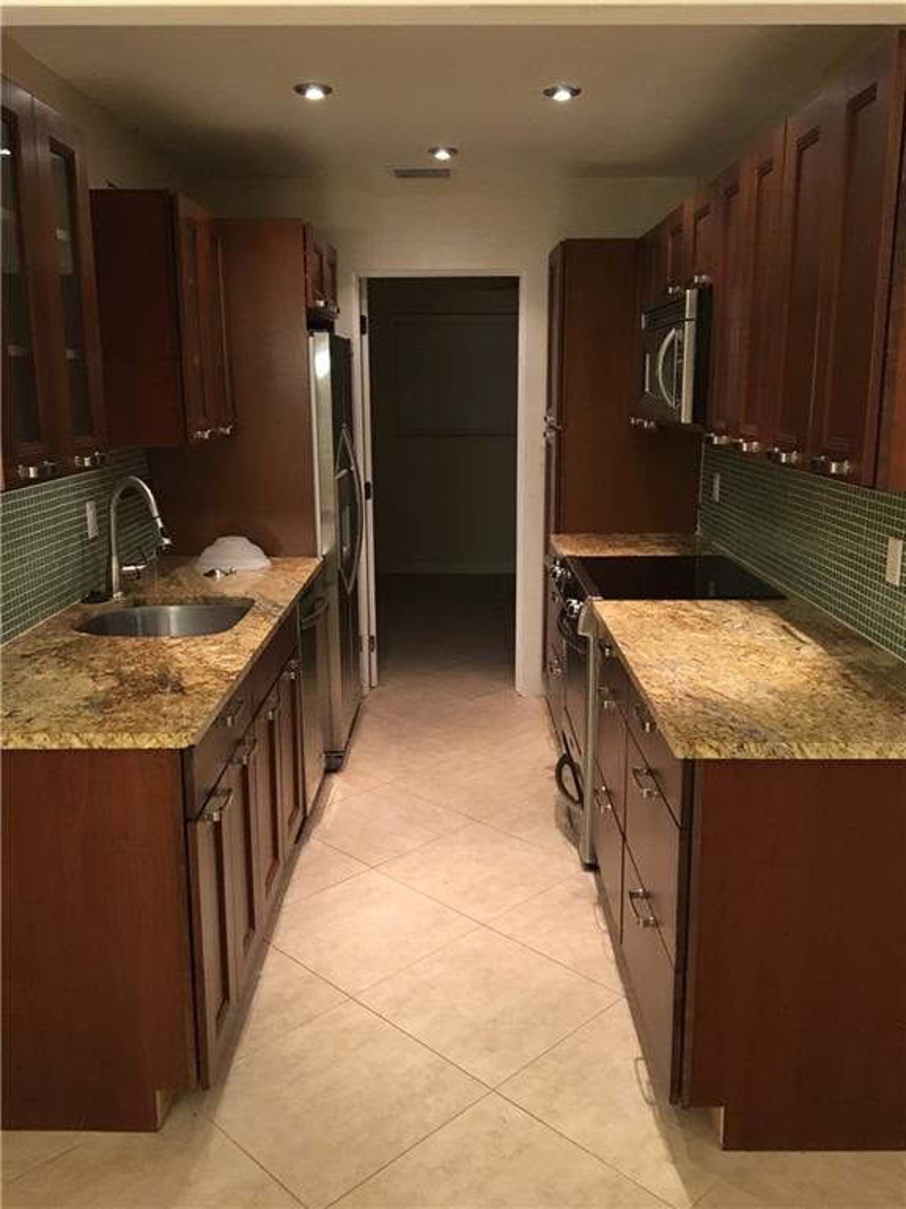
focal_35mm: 29
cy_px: 604
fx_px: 1012
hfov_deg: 48.2
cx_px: 453
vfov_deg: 61.7
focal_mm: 4.15
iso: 200
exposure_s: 1/30
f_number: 2.2
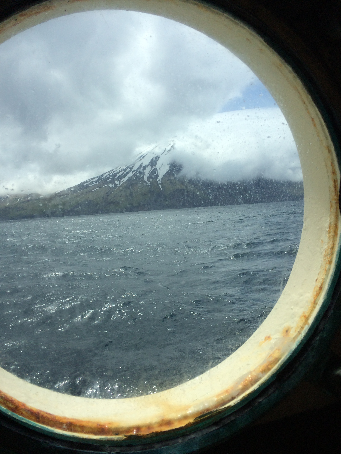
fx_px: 381
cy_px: 227
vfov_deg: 61.7
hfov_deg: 48.2
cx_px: 170
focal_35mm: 29
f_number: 2.2
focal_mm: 4.15
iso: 32
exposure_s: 1/4566
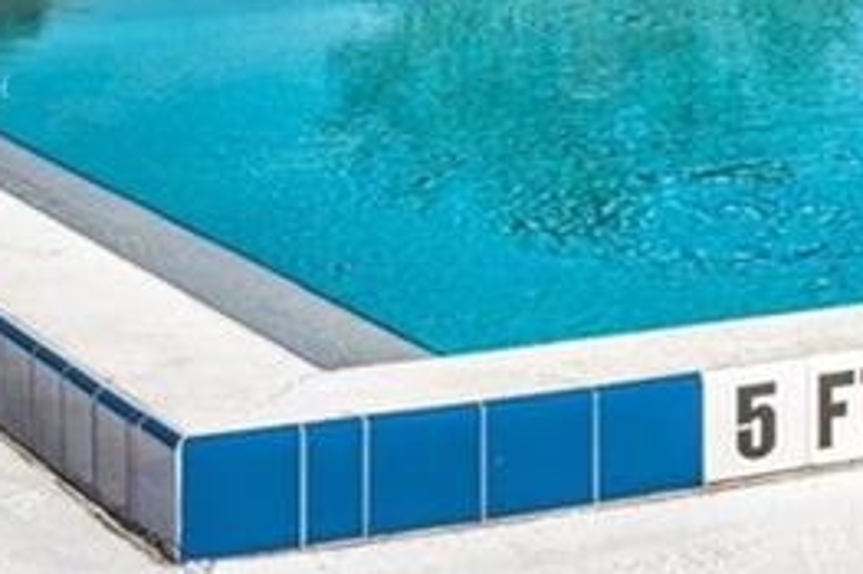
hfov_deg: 14.0
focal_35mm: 140
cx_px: 1165
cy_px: -403
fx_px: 3354
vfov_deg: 9.4
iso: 100
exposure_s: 1/640
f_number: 9
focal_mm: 23
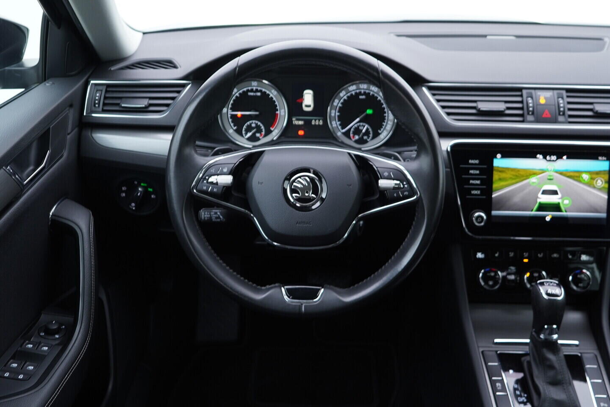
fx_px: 610
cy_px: 204
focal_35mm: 36
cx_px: 305
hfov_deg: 53.1
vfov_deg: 36.9
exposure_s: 1/40
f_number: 2.8
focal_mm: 24
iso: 200
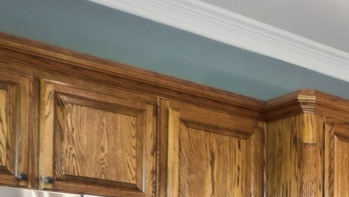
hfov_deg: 21.5
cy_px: 315
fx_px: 648
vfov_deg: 15.6
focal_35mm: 70
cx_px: 603
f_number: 8
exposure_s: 1/4
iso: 400
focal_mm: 11
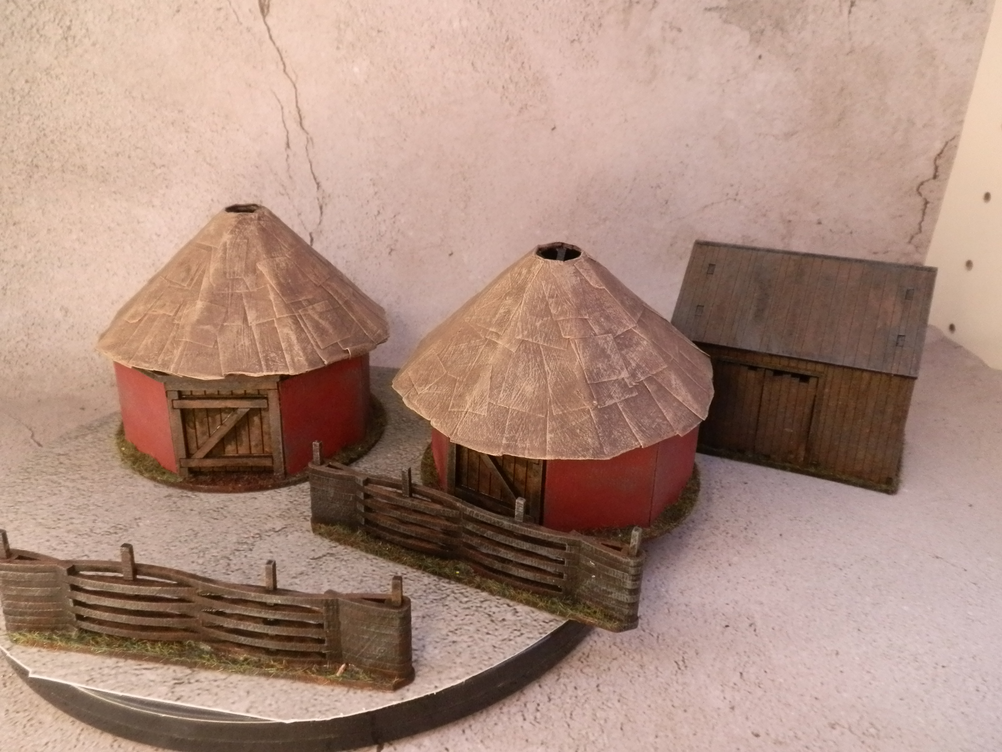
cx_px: 501
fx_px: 810
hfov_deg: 63.4
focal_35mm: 28
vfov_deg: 49.7
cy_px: 376
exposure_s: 1/100
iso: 400
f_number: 3.1
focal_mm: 5
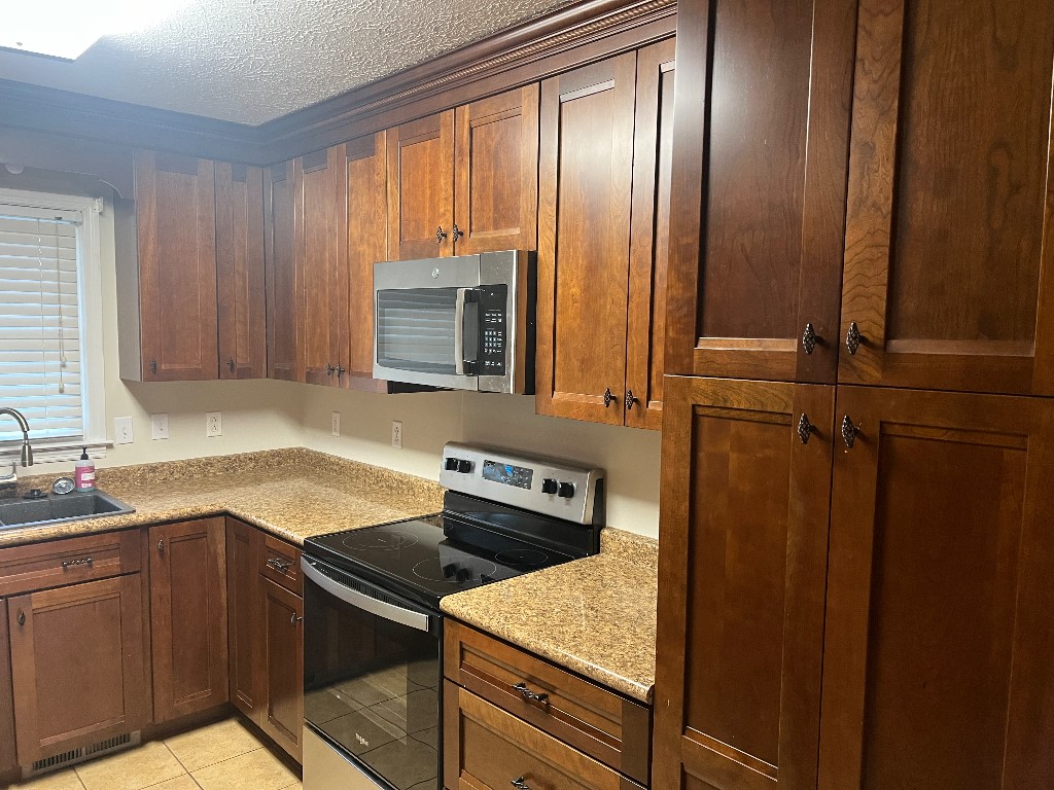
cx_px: 527
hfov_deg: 67.3
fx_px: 792
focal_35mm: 26
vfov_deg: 53.1
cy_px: 395
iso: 320
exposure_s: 1/60
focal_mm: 5.7
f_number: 1.5
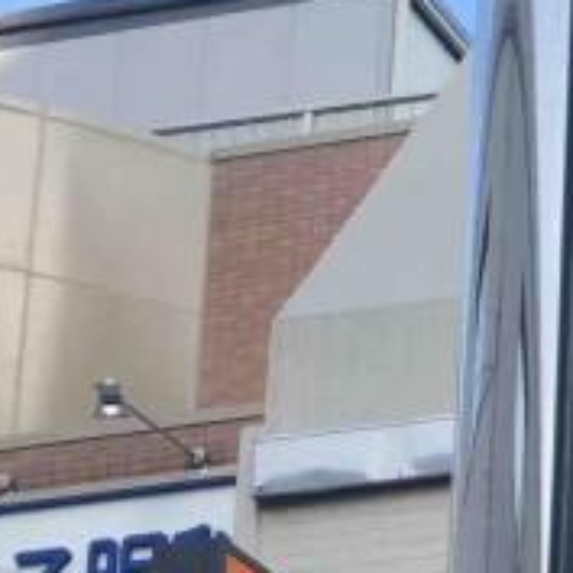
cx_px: 1169
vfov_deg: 11.1
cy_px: 971
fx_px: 2772
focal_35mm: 148
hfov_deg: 10.7
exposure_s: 1/482
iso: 32
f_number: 2.2
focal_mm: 4.15
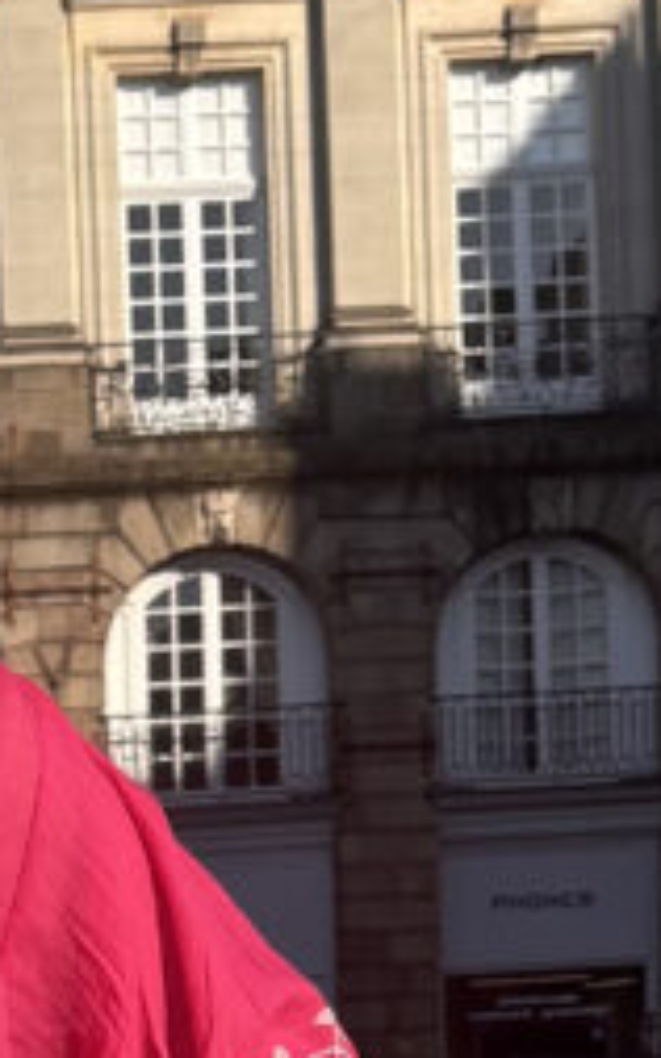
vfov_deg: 22.4
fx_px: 2509
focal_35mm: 87
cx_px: -469
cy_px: 1175
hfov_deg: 13.7
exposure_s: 1/4630
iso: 50
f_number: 1.6
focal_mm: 5.96
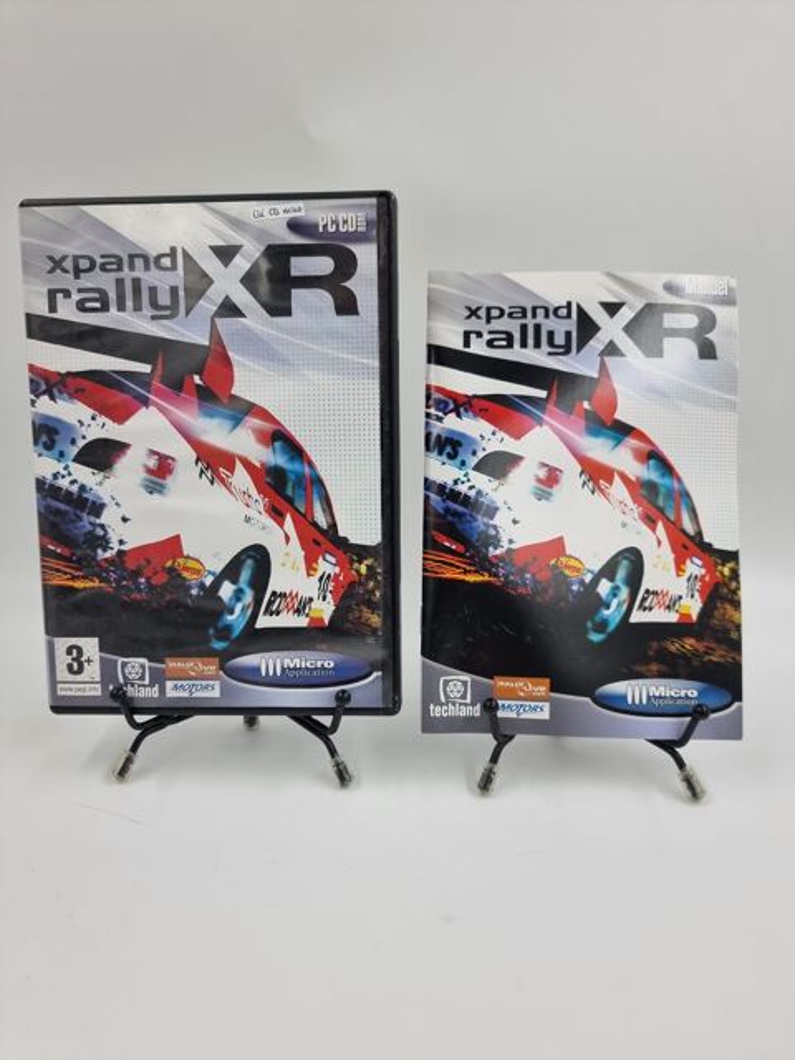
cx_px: 398
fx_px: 735
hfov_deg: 56.8
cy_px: 530
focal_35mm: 24
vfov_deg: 71.6
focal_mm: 6.7
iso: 50
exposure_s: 1/120
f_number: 1.8
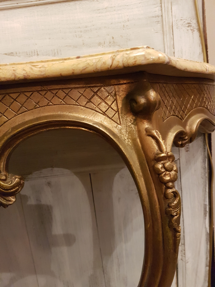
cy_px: 144
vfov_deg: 67.3
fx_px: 215
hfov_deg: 53.1
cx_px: 108
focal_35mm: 26
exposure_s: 1/50
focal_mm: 4.2
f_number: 1.7
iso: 800
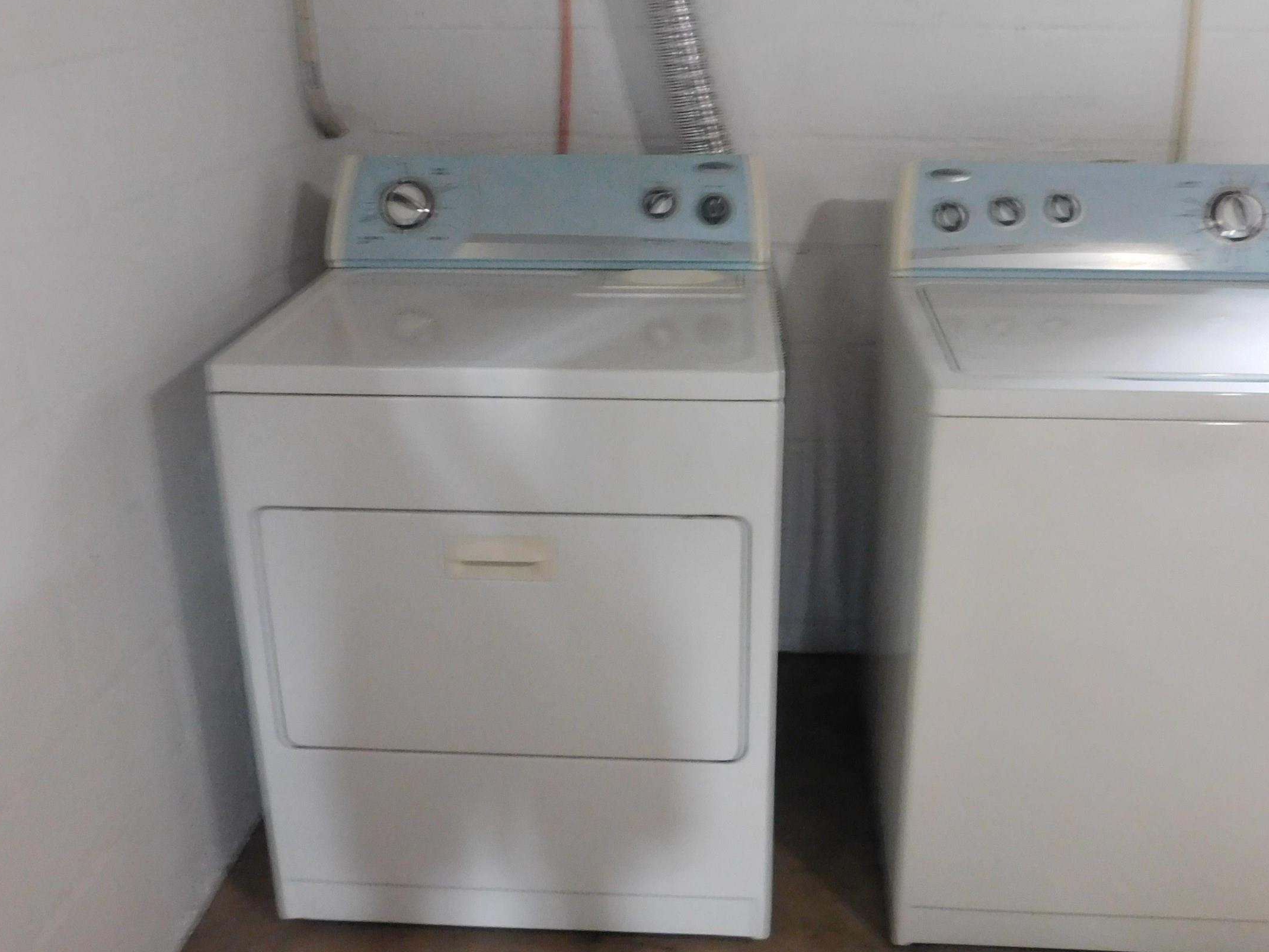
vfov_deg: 42.6
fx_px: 1210
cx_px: 647
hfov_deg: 55.3
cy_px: 351
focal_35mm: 33
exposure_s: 1/20
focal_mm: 4
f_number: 3
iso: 400
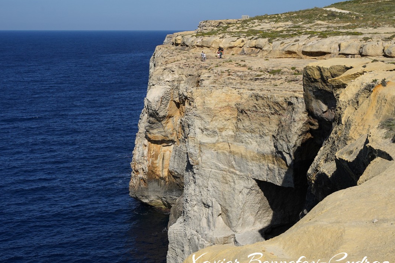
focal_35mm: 61
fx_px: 669
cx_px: 172
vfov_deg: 22.3
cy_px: 130
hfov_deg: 32.8
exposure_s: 1/3200
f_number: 10
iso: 800
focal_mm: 54
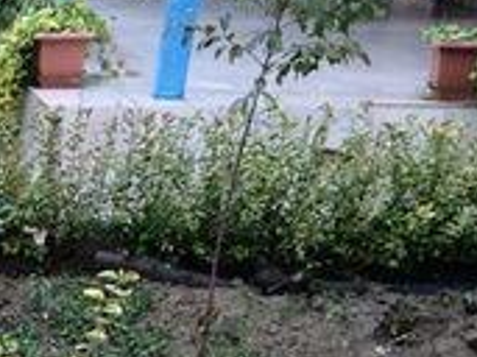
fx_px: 1873
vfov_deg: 9.8
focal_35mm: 136
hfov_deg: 12.1
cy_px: 798
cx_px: -611
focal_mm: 4.15
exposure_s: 1/134
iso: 32
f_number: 2.2
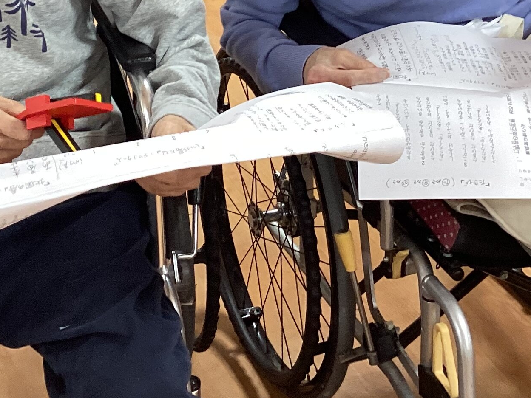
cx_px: 236
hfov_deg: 24.1
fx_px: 1243
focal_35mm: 81
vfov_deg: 17.9
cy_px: 23
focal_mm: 3.3
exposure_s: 1/60
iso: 160
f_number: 2.4
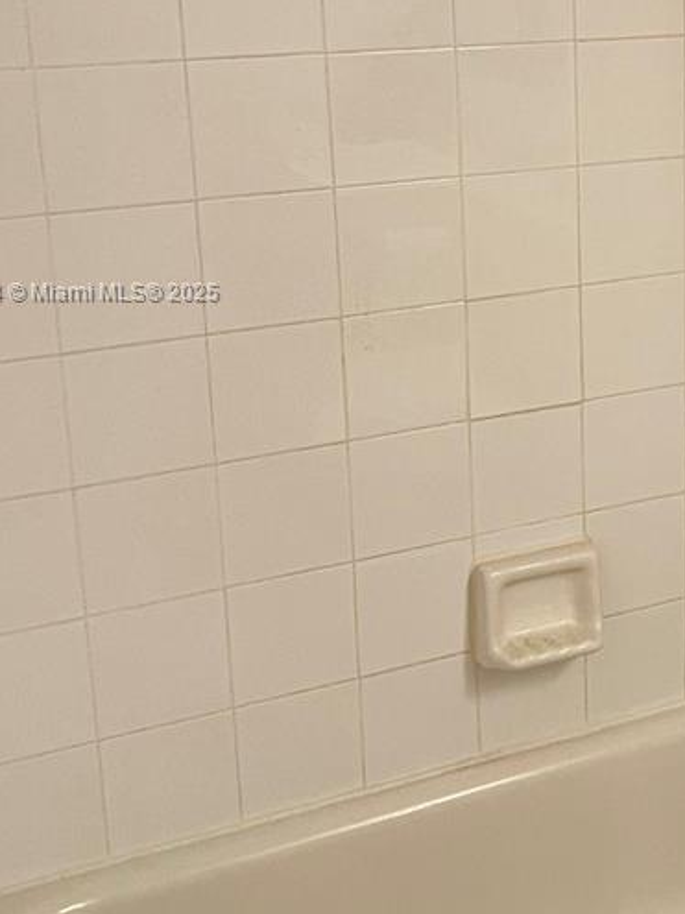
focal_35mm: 63
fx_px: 1663
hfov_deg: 22.3
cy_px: 294
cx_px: 711
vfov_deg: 30.5
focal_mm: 5.7
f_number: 1.5
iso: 320
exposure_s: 1/60
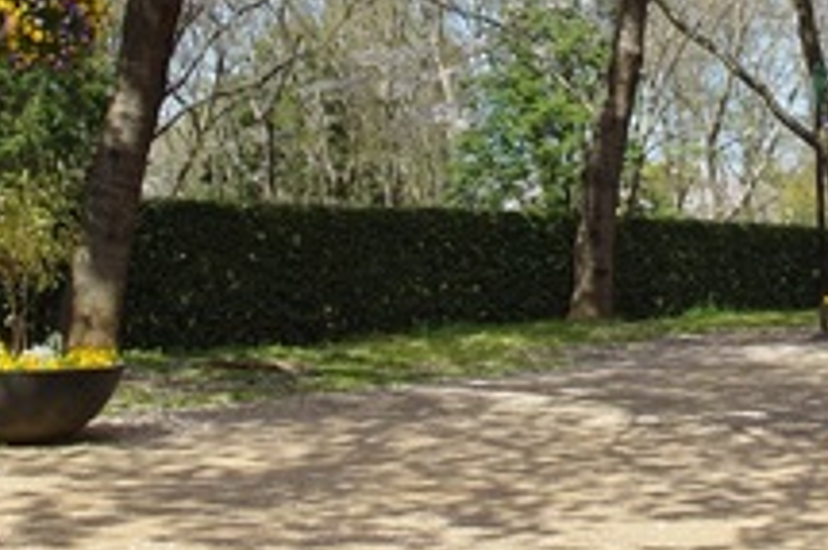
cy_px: -119
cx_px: 531
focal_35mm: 66
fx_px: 1517
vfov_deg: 19.3
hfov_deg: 30.4
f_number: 7.1
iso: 100
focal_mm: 16
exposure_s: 1/125
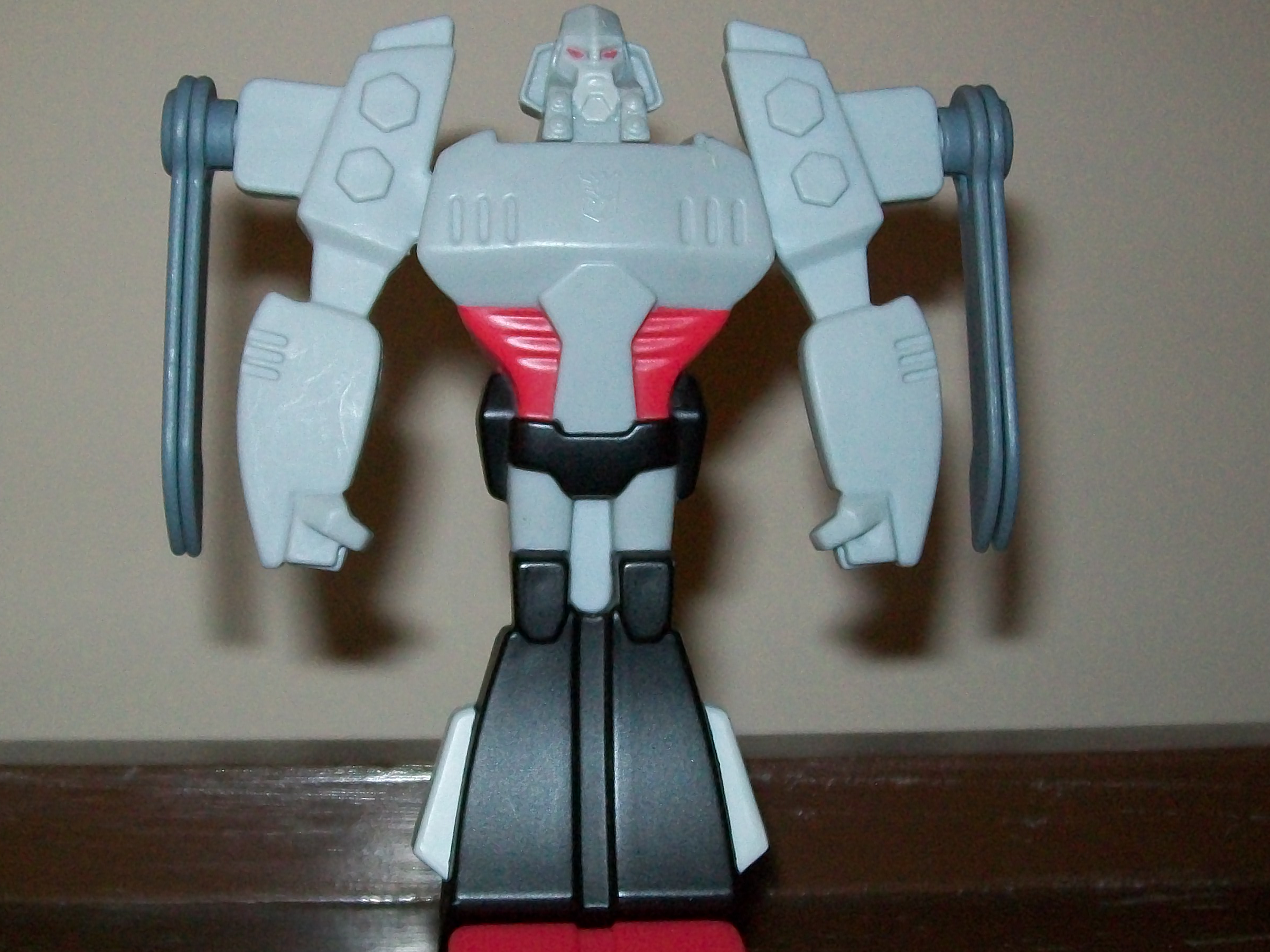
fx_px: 1908
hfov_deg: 36.8
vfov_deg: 28.0
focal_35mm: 52
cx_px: 550
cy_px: 535
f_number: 2.7
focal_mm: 6
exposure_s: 1/60
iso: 160
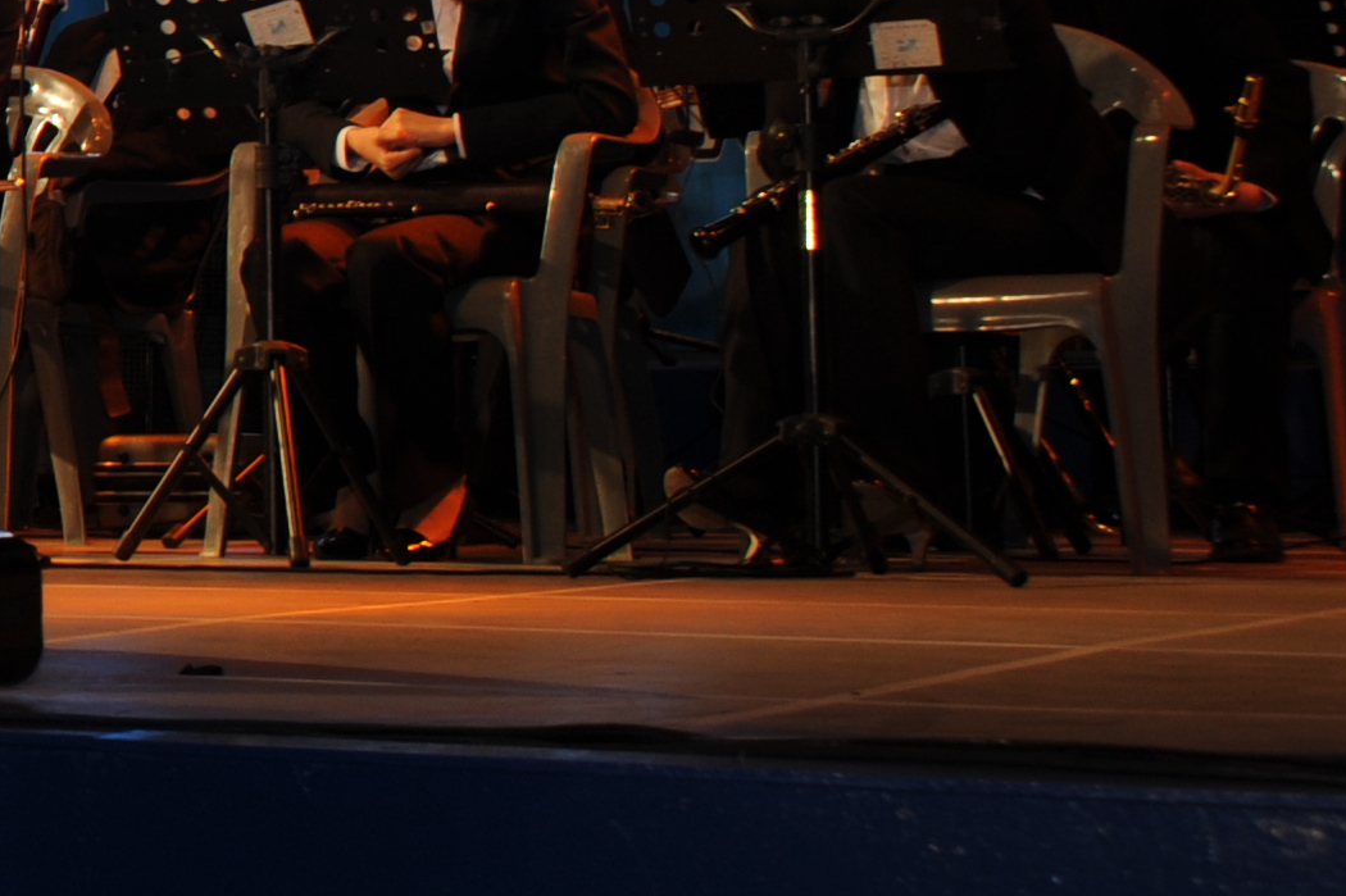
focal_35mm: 154
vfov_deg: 8.8
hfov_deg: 12.0
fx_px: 5755
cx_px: -1273
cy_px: -150
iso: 400
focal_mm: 38
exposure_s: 1/60
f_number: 6.3
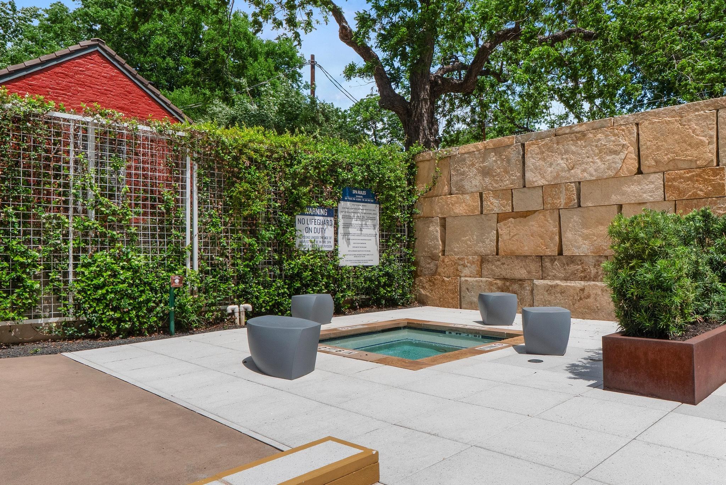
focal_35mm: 16
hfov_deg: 96.7
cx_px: 363
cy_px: 242
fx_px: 323
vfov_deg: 73.8
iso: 200
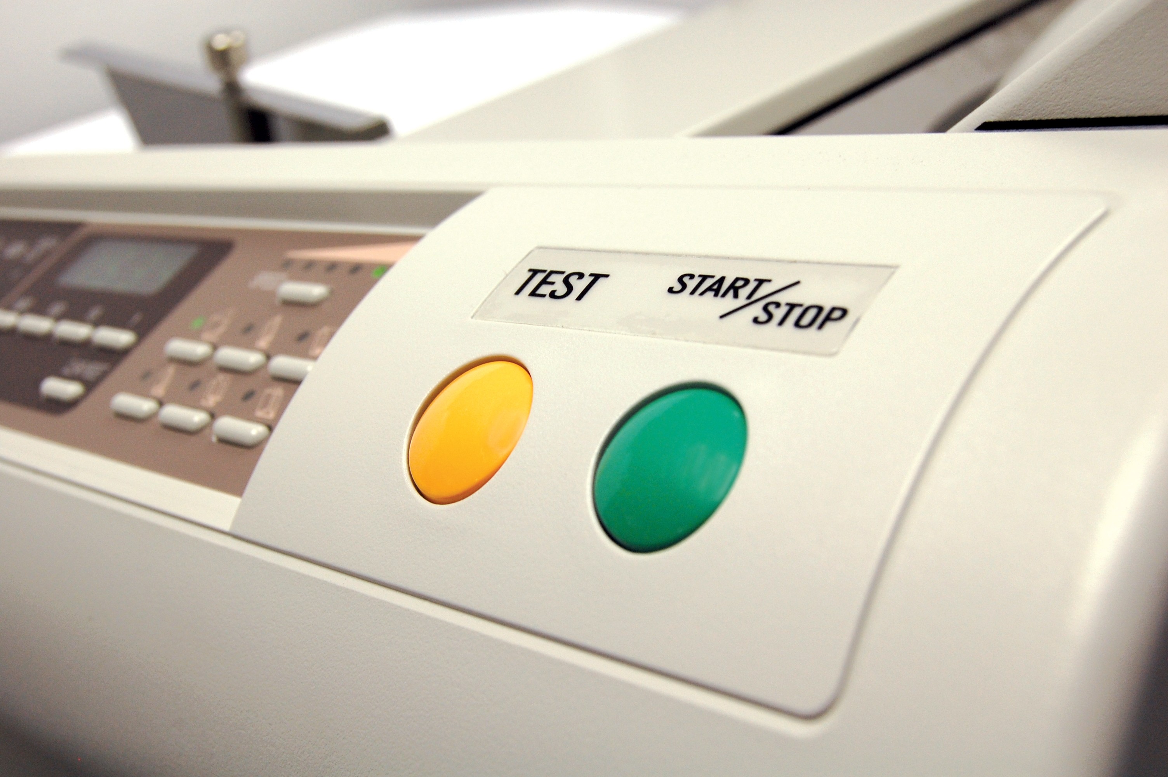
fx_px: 1507
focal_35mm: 46
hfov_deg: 42.4
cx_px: 584
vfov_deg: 28.9
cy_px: 388
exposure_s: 1/50
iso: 400
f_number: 8
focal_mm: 31
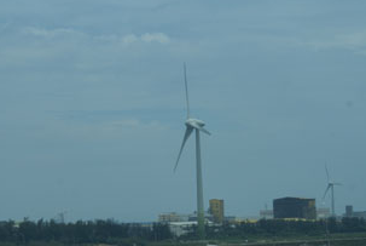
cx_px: 191
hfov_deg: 13.1
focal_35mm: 156
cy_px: 138
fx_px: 1588
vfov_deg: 8.8
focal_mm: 70
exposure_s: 1/250
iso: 100
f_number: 13
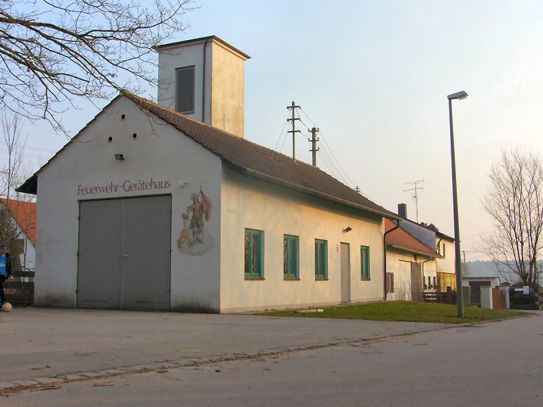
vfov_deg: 36.0
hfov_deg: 46.8
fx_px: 627
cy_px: 204
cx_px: 272
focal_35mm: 40
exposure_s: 1/250
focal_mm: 10.3
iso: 50
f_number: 5
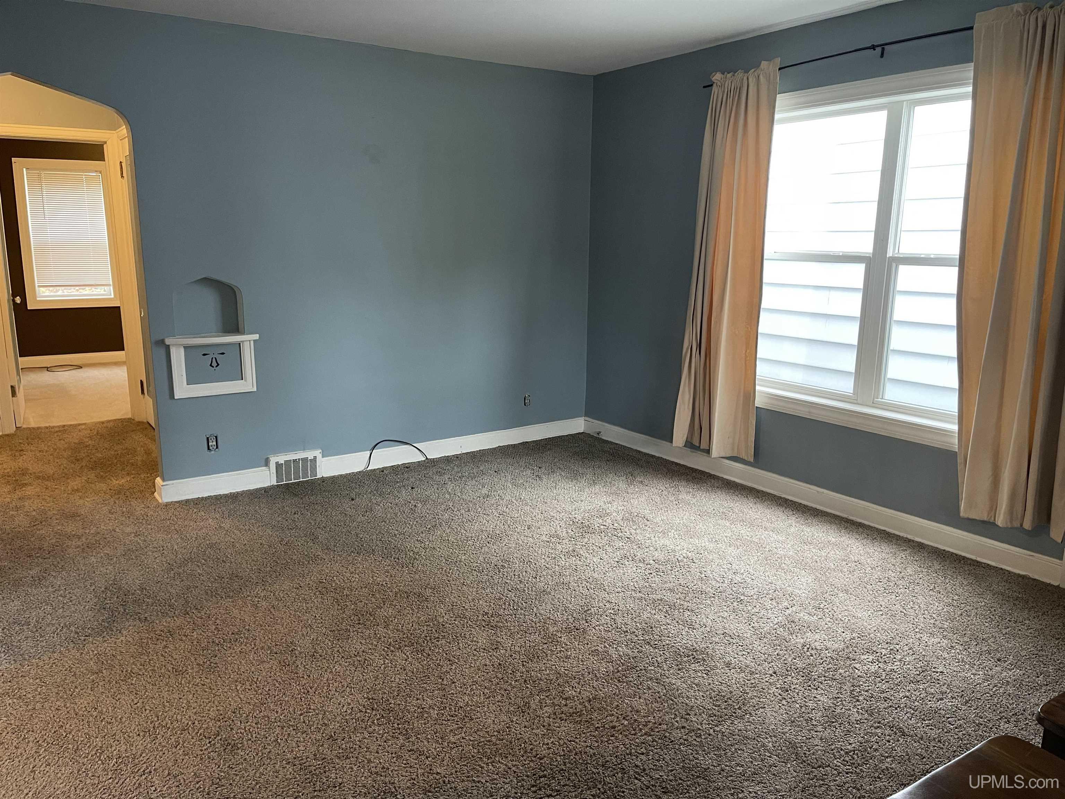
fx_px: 769
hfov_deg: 69.4
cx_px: 532
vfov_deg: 54.9
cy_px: 400
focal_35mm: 25
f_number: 1.6
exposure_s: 1/60
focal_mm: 5.1
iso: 250
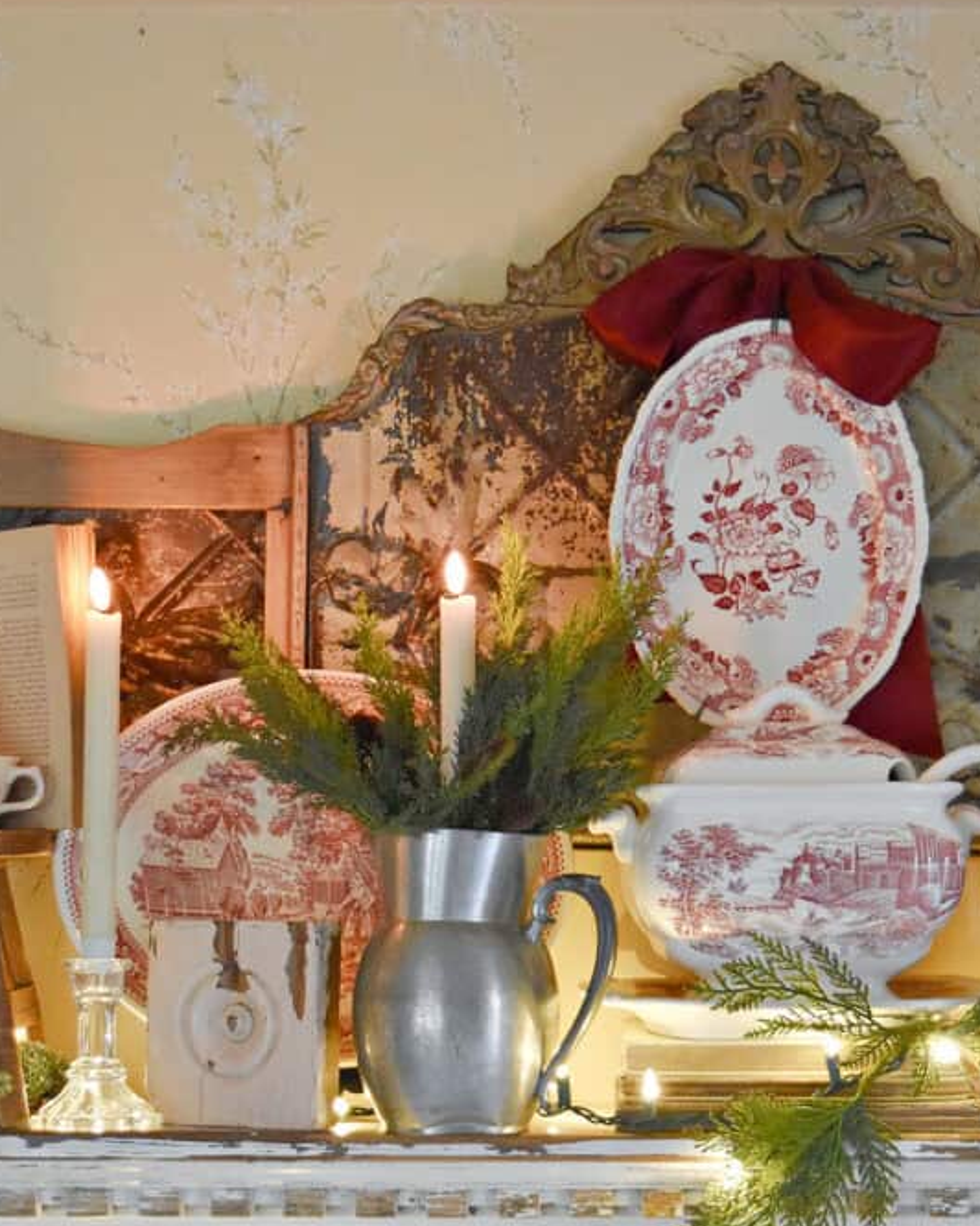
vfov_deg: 24.3
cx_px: 557
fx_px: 2828
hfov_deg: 19.6
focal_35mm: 78
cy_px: 857
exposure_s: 1/60
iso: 2800
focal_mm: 36
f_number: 4.8
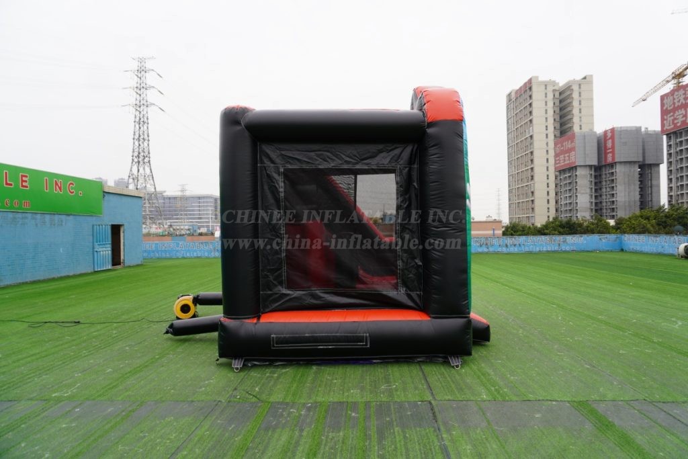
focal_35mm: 24
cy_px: 230
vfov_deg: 53.1
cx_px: 344
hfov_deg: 73.7
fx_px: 459
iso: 100
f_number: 4.5
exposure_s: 1/80
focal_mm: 16
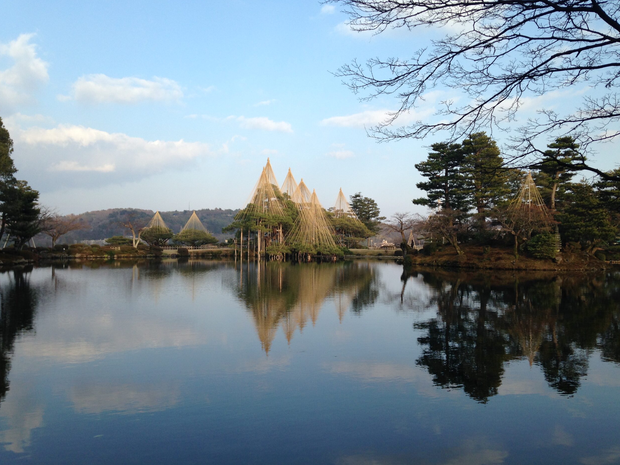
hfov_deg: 54.0
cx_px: 313
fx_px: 609
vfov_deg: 41.8
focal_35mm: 34
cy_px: 239
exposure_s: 1/653
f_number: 2.4
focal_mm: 4.12
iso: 50
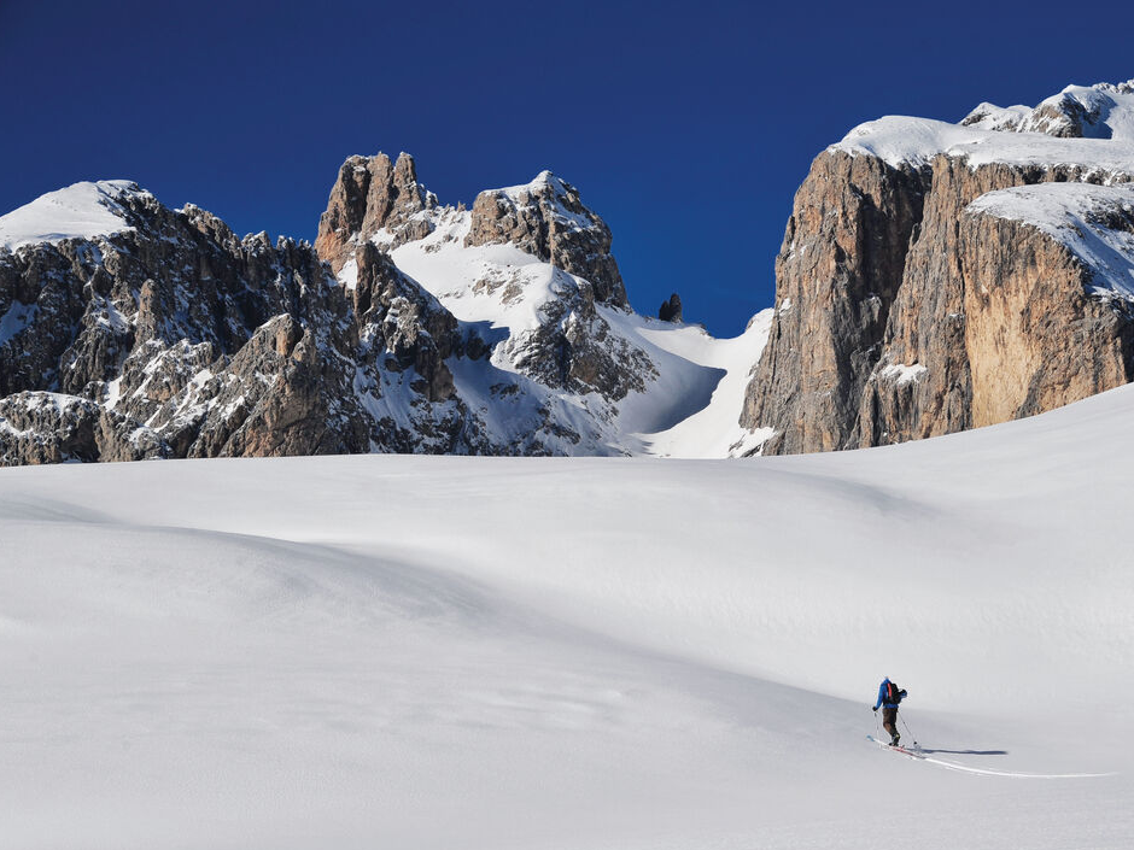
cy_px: 480
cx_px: 709
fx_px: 3014
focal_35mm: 92
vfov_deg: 16.1
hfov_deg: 21.3
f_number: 11
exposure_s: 1/1600
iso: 200
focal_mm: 75
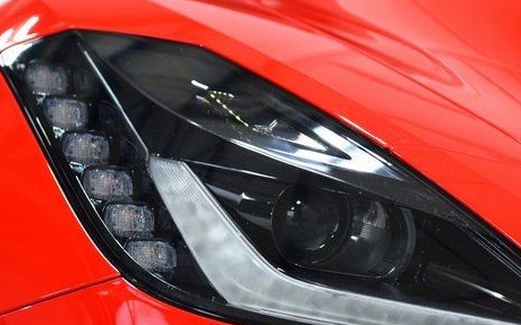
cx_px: 305
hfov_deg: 14.0
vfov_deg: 8.8
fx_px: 2115
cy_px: 216
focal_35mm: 149
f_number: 4
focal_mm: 70
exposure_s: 1/125
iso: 1600
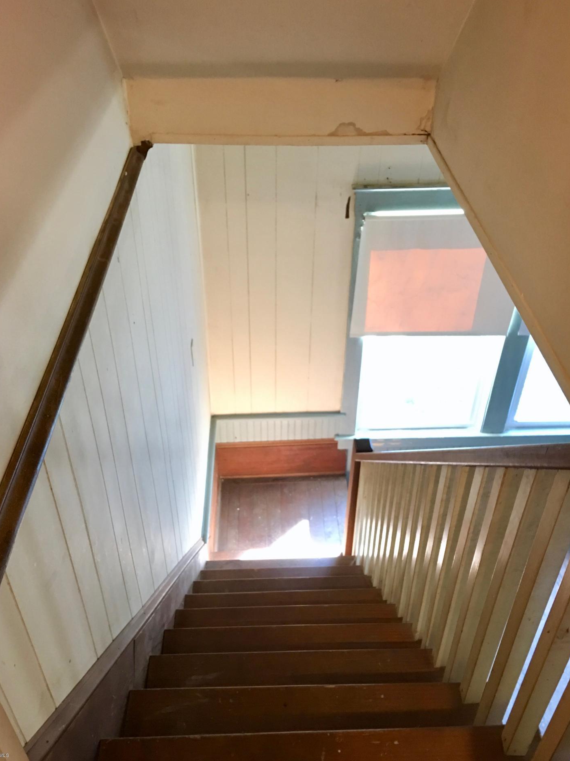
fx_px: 681
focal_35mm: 31
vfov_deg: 58.4
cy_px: 374
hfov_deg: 45.4
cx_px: 274
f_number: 2.2
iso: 100
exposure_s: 1/8
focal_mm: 4.15
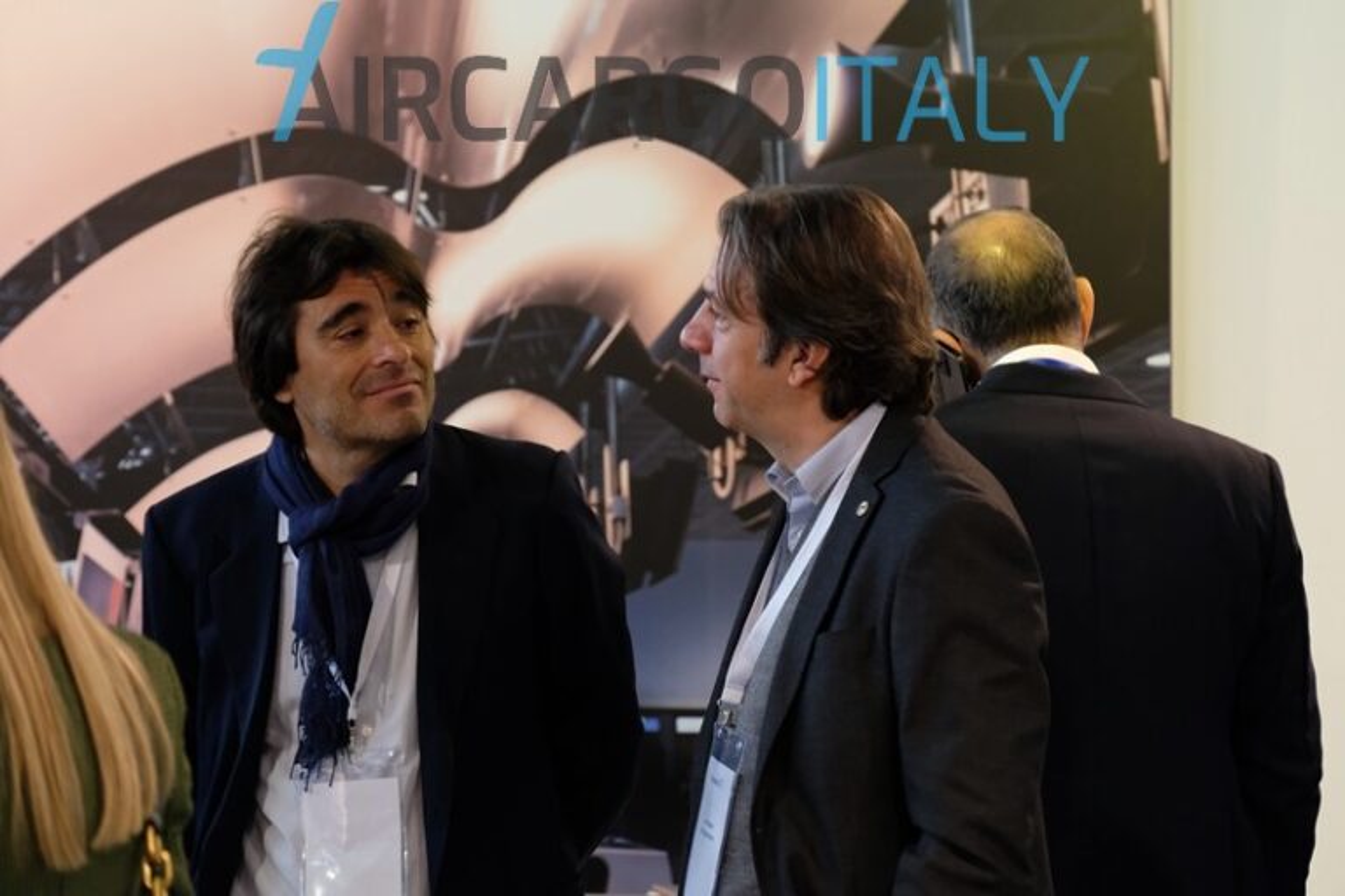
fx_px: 5342
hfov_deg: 14.3
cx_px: 672
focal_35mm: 143
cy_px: 448
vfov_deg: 9.6
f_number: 4.5
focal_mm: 95
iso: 3200
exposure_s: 1/250
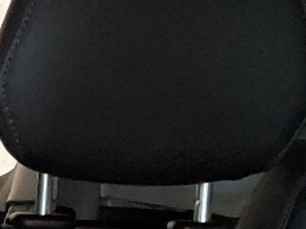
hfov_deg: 10.1
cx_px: -313
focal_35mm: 180
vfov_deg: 8.0
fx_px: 1590
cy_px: 400
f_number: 1.5
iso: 361
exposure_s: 1/40
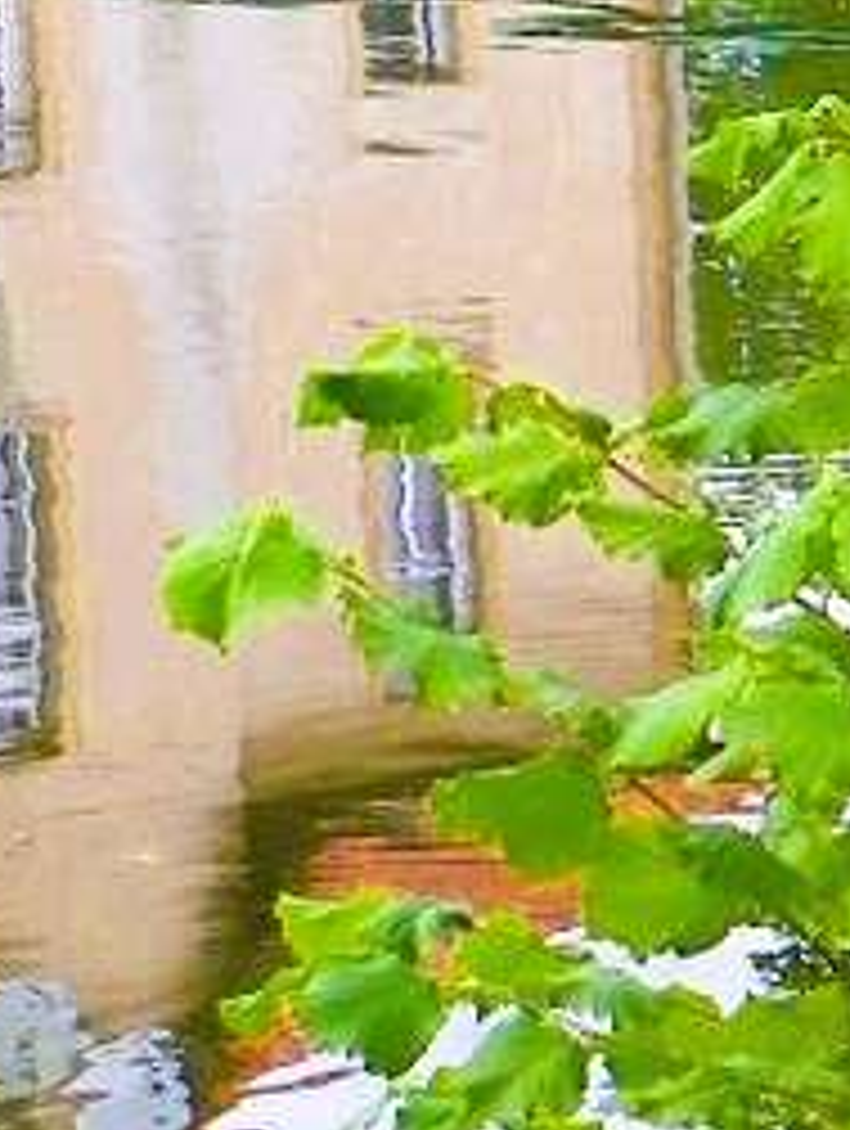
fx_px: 16361
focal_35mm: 501
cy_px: -1166
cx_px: -130
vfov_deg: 3.9
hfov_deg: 3.0
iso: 64
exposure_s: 1/50
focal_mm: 18.8
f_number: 4
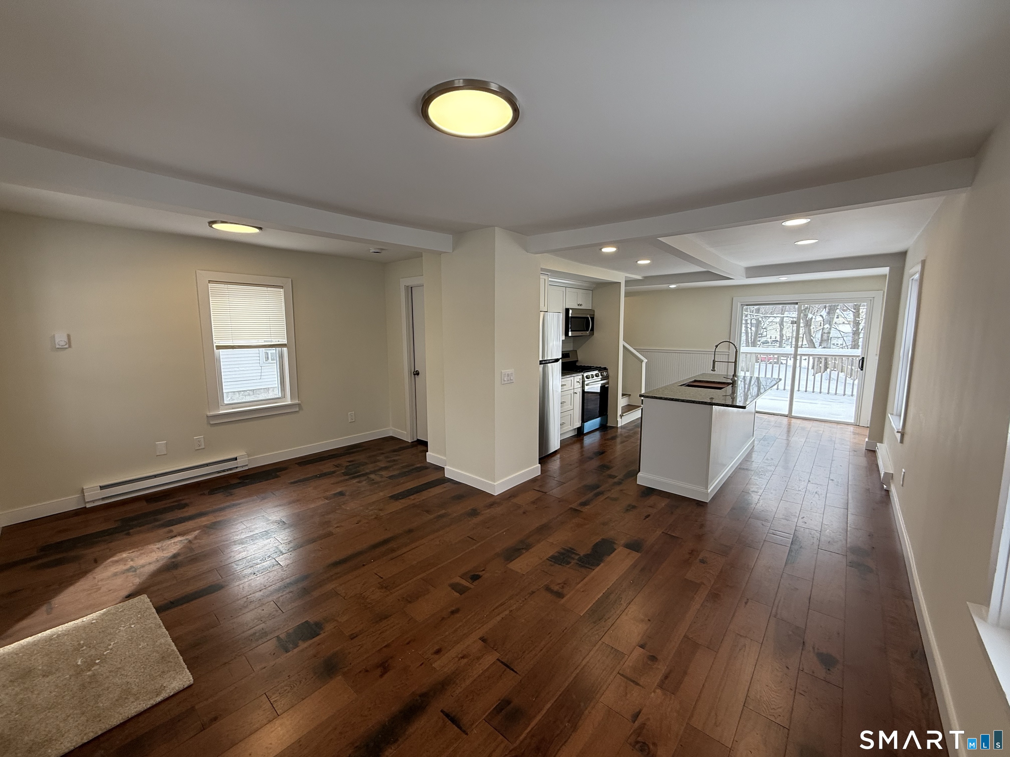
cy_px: 378
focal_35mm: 14
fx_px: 408
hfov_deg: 102.1
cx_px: 505
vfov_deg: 85.7
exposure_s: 1/120
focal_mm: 2.22
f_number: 2.2
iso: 80
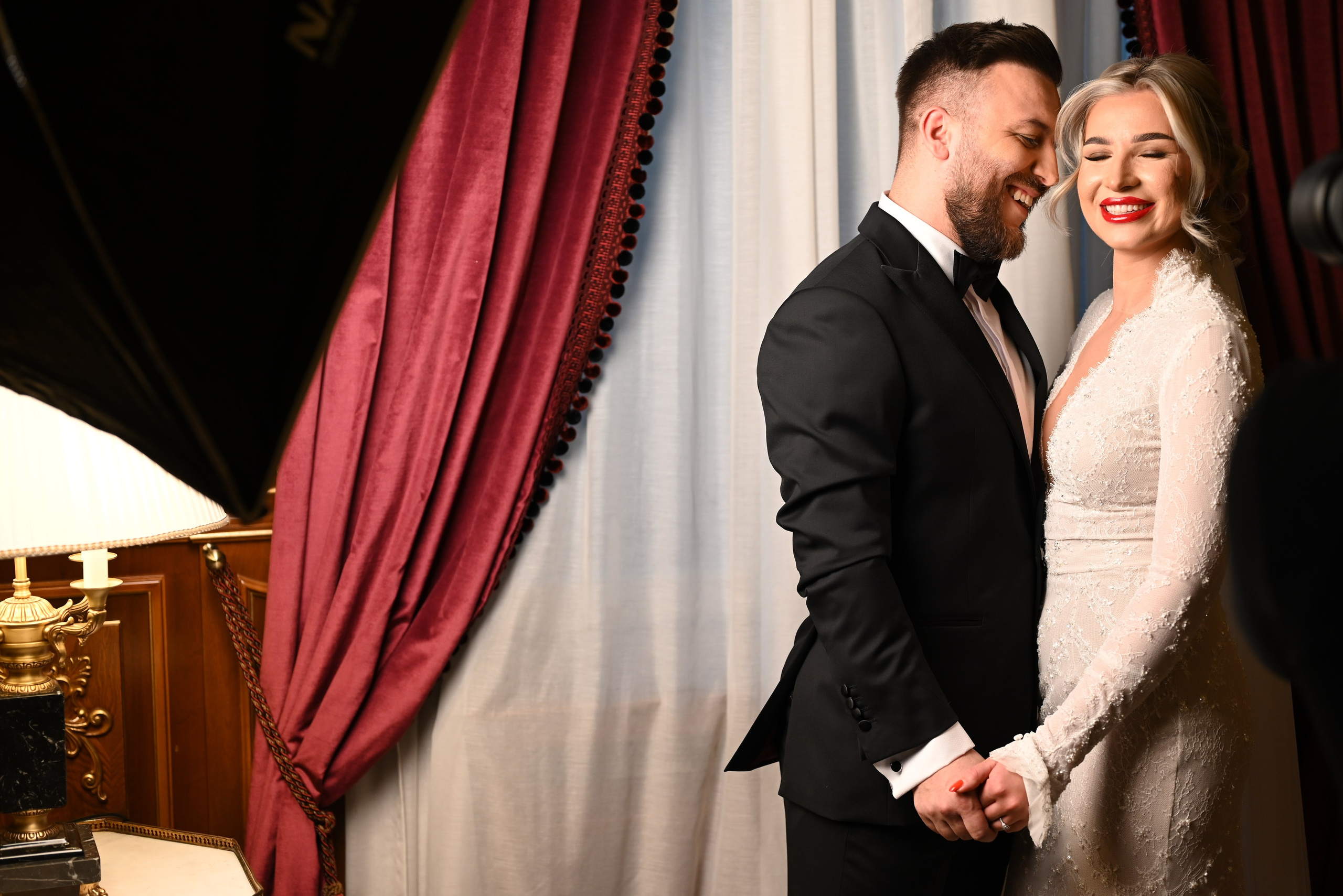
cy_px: 448
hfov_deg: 39.6
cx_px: 672
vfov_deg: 27.0
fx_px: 1866
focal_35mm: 50
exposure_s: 1/200
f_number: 2.8
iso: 400
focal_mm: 50
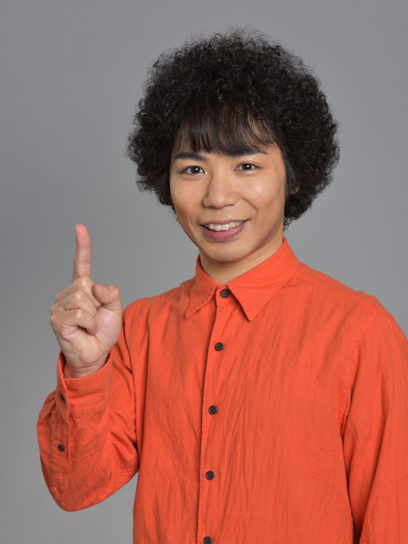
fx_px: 1446
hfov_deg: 16.1
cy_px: 280
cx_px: 204
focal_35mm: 92
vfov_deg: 21.3
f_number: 8
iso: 100
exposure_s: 1/125
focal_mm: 85
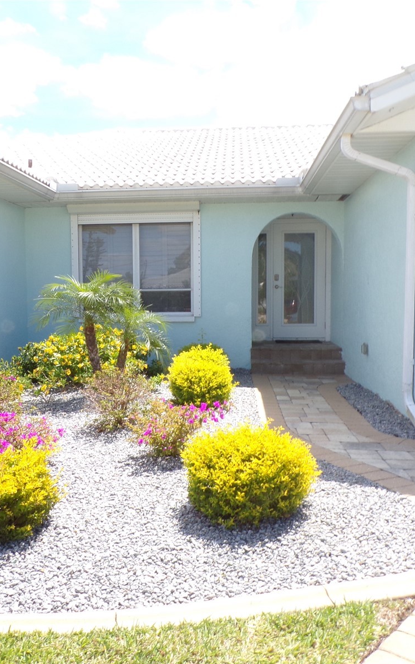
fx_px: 615
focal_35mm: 34
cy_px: 332
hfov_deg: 37.2
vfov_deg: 56.7
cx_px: 175
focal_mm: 4.3
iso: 80
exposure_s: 1/60
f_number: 8
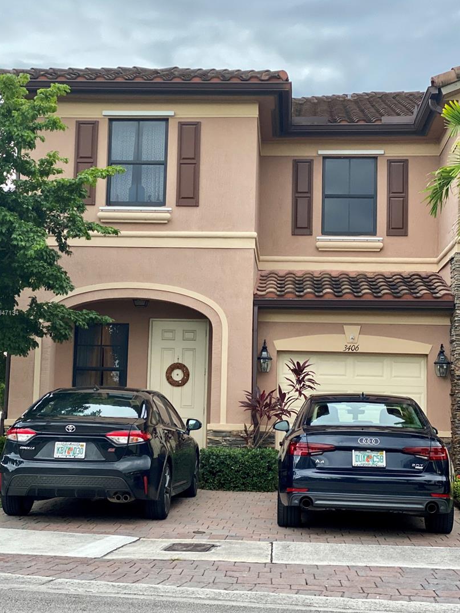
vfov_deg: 33.2
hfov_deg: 25.2
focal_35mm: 58
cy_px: 313
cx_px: 225
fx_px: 1028
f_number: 2
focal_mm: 6
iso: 125
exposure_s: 1/122
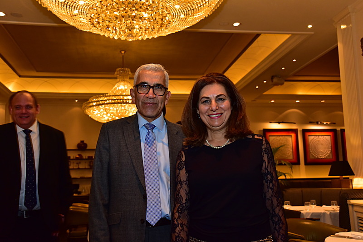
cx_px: 182
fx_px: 403
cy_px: 121
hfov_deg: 48.5
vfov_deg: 33.4
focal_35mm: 40
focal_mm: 40
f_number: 6.3
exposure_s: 1/40
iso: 1600
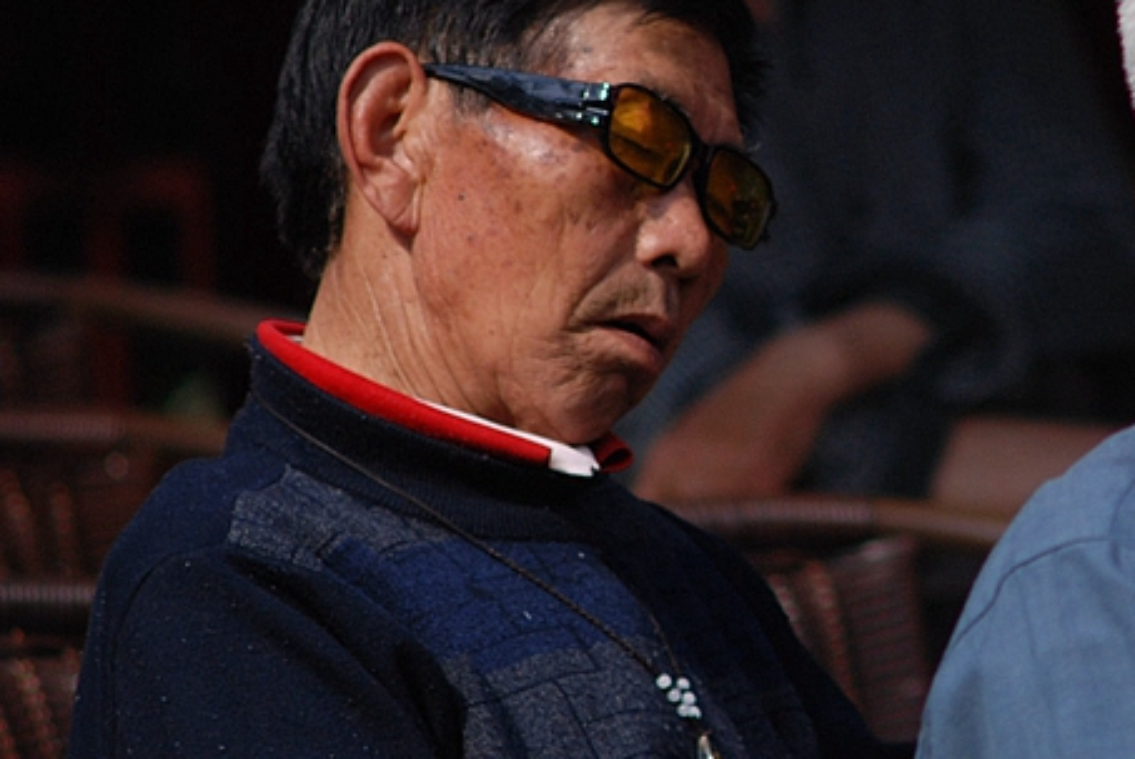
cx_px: 1017
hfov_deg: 2.9
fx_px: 22469
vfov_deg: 1.9
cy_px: 244
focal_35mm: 712
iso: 200
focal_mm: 210
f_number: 4
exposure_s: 1/800
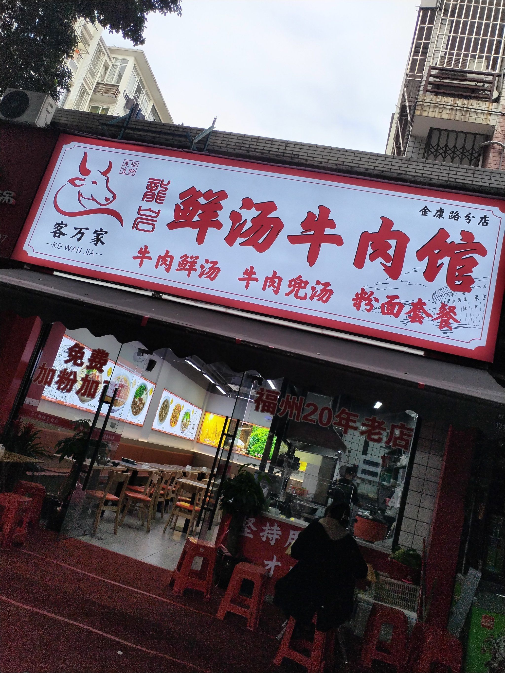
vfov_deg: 67.3
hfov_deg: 53.1
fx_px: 506
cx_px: 252
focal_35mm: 26
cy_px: 336
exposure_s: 1/400
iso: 100
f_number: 1.8
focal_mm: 4.75
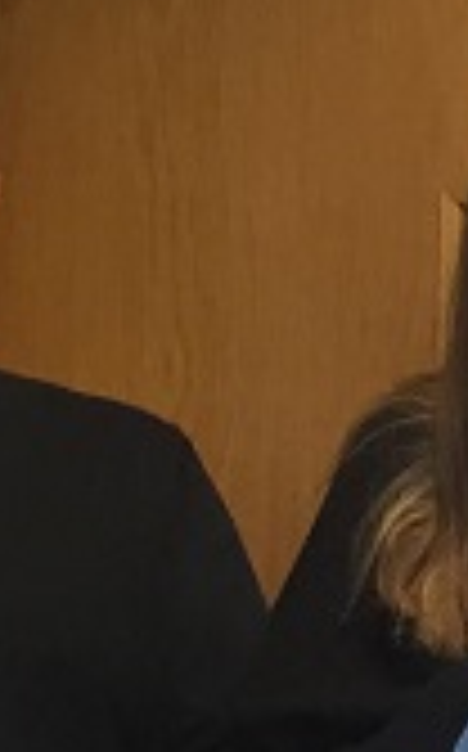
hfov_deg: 6.7
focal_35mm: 173
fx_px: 3540
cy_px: 741
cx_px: 1498
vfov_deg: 12.0
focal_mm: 4.15
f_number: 2.2
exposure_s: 1/33
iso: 125
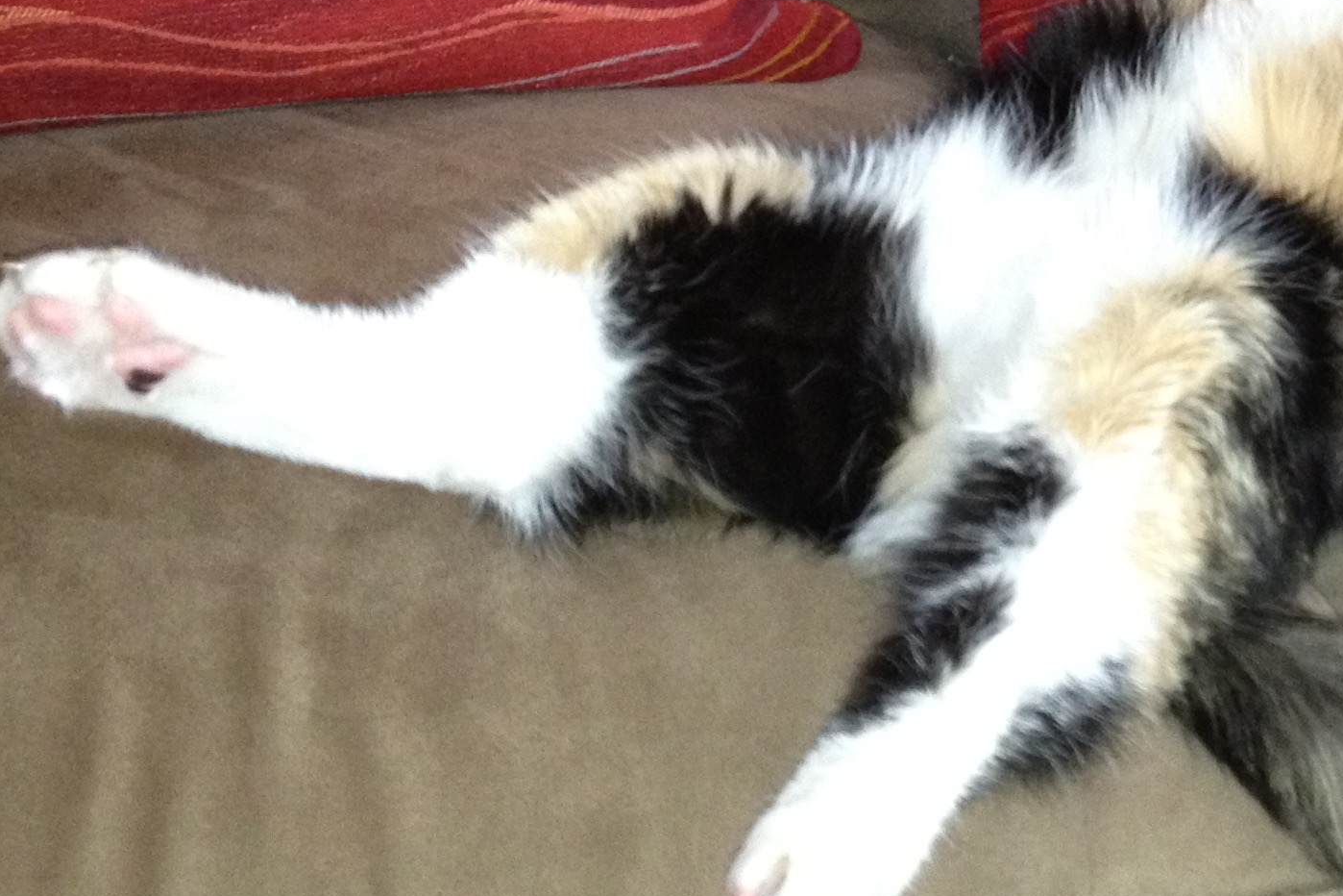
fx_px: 3171
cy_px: 193
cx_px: 1259
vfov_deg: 16.0
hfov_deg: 23.2
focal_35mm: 85
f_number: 2.4
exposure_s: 1/20
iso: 250
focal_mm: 4.28
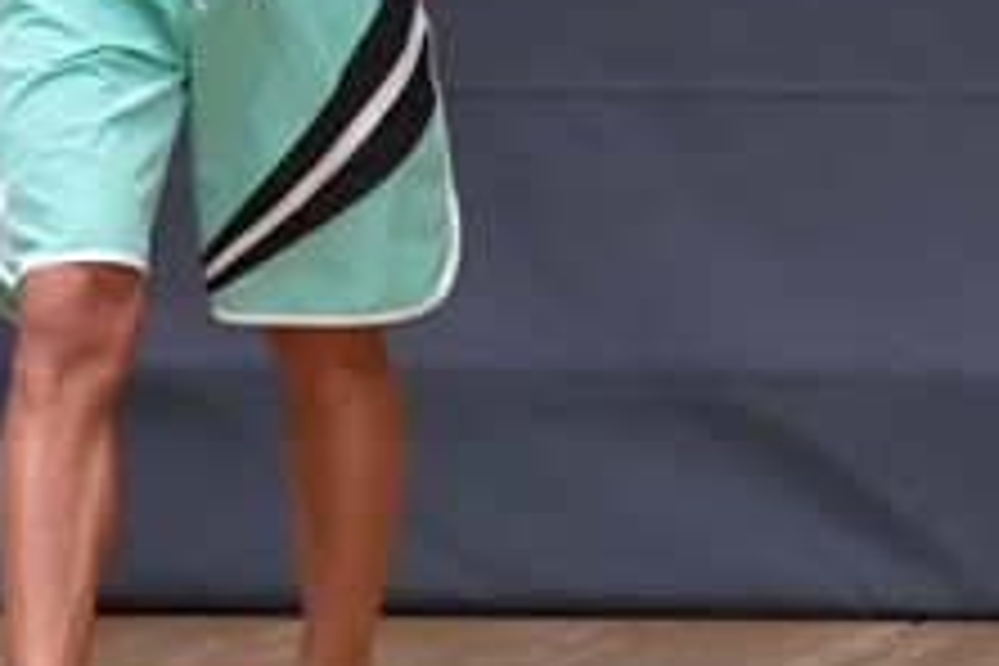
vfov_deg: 1.2
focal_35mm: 1101
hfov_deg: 1.9
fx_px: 30550
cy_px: -126
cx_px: 43
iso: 6400
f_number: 5.6
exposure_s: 1/400
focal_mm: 210
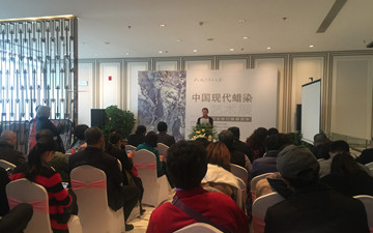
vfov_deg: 39.4
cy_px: 132
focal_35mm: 32
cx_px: 180
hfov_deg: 59.6
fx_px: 325
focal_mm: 4.15
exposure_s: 1/17
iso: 80
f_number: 2.2
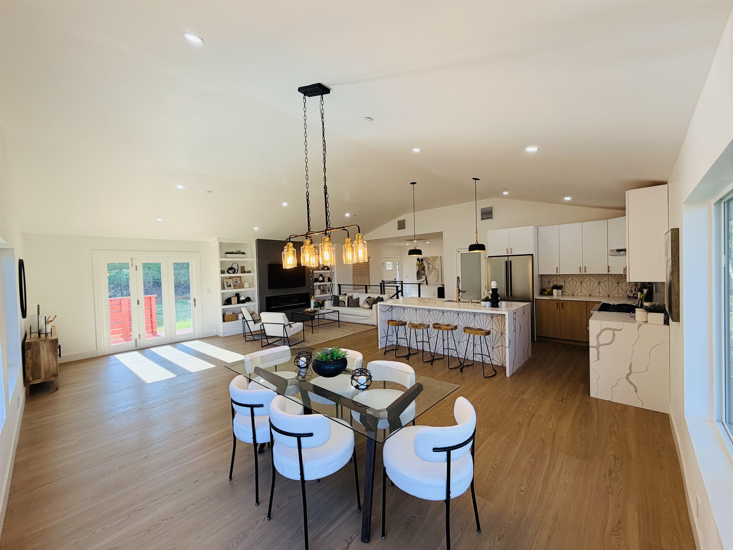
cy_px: 275
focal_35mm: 14
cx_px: 366
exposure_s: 1/124
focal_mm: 2.22
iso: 50
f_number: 2.2
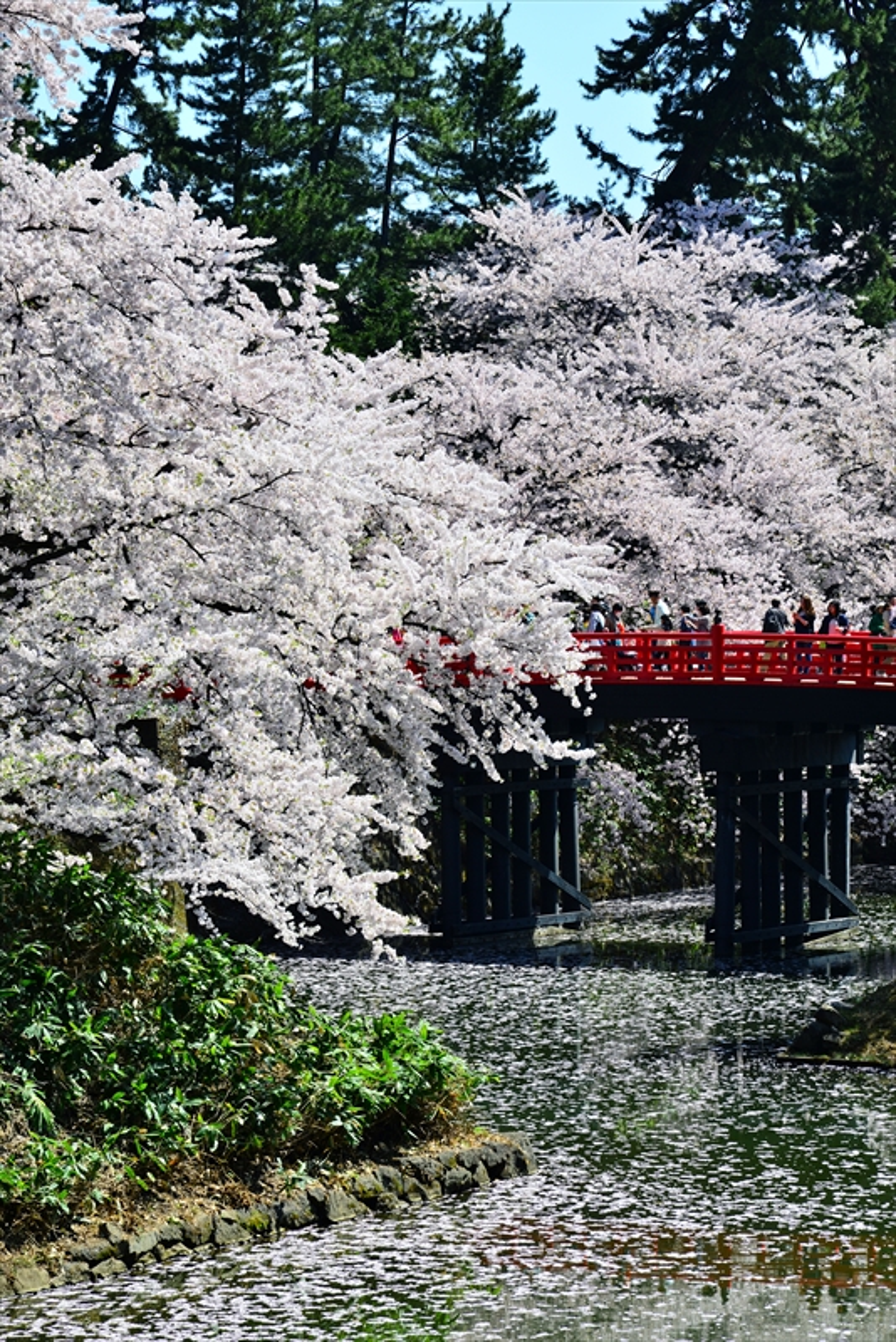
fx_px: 4476
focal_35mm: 120
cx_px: 448
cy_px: 671
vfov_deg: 17.1
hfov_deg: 11.4
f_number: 11
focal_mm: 120
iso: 400
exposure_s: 1/500
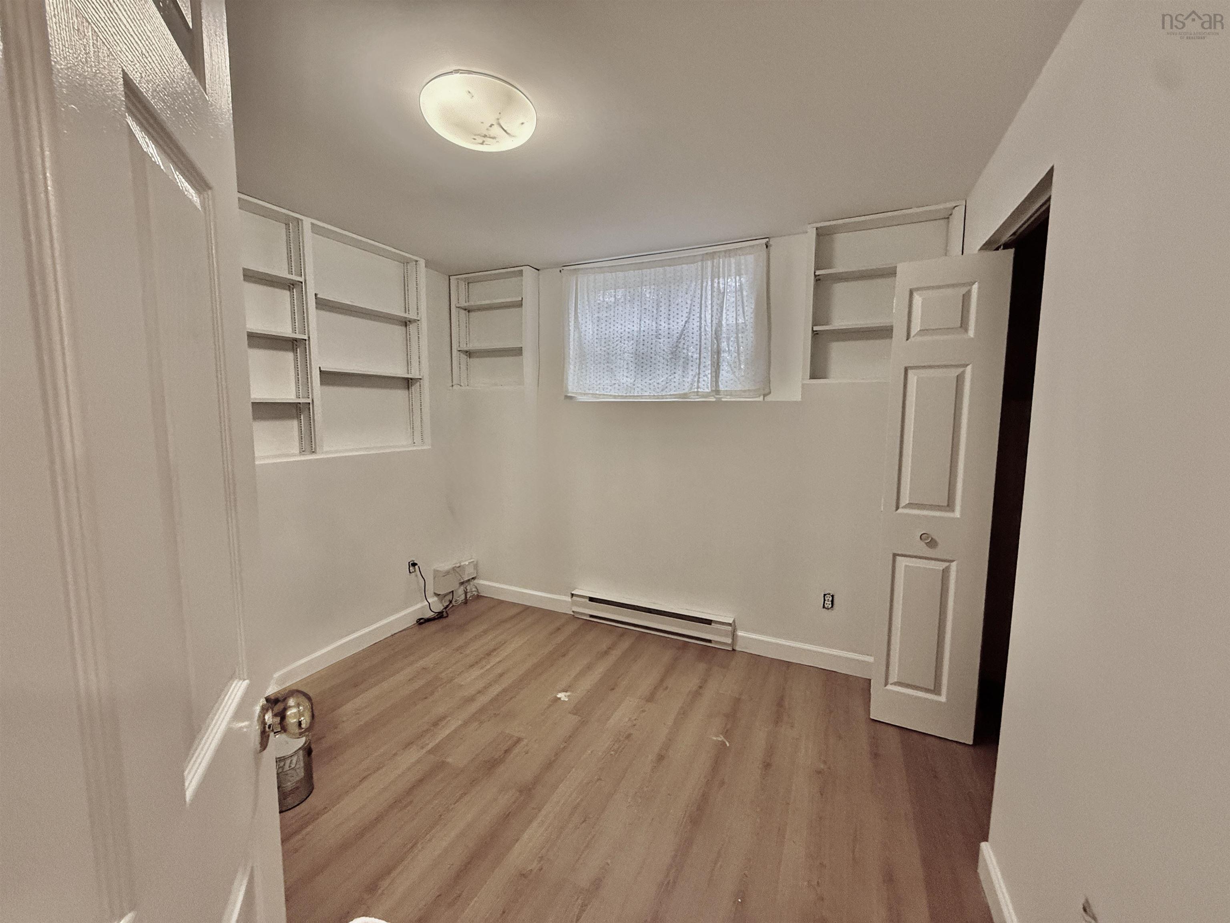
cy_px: 462
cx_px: 615
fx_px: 497
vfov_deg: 85.7
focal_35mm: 14
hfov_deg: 102.1
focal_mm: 2.22
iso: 500
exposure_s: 1/60
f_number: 2.2
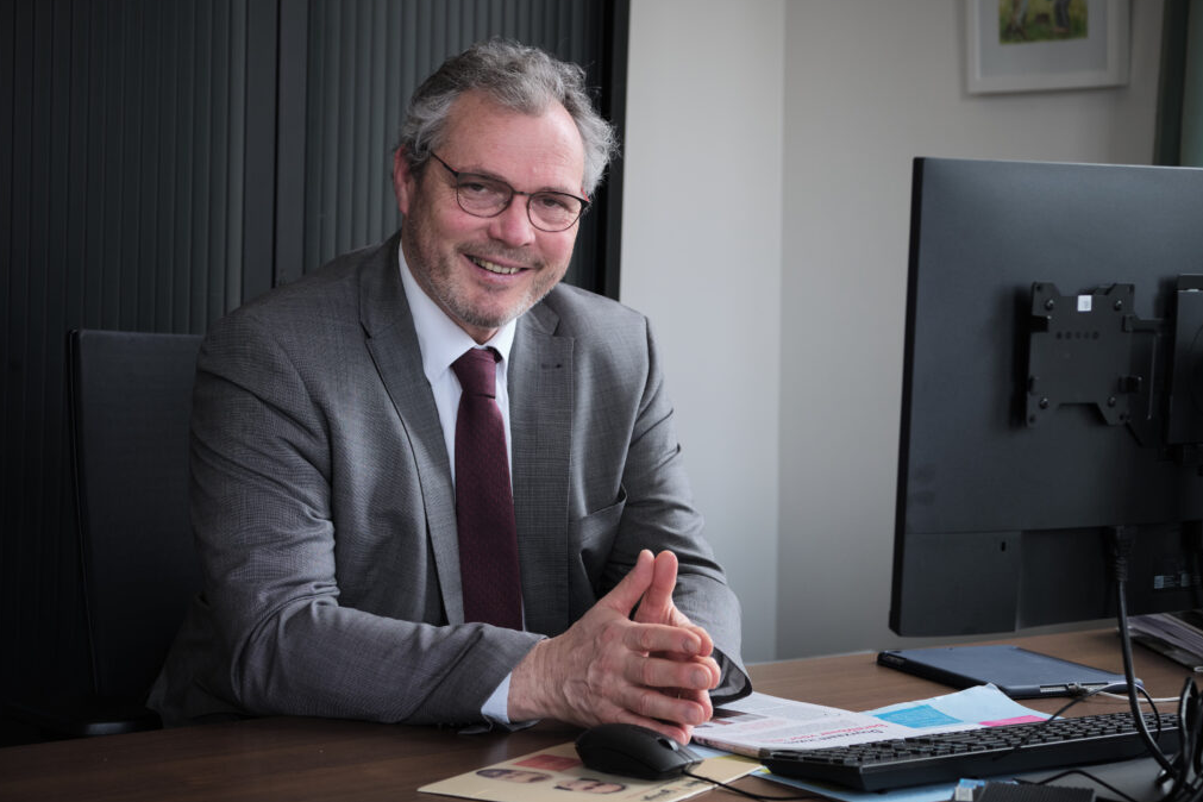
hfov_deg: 26.7
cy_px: 398
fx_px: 2539
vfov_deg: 17.9
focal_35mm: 76
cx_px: 602
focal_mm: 50
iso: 400
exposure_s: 1/75
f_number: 4
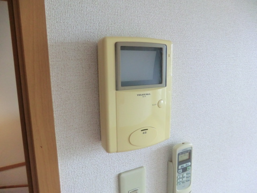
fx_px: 178
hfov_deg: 71.6
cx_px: 128
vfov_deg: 56.8
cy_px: 96
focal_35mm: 24
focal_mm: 4.3
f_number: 3.2
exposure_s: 1/60
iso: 400
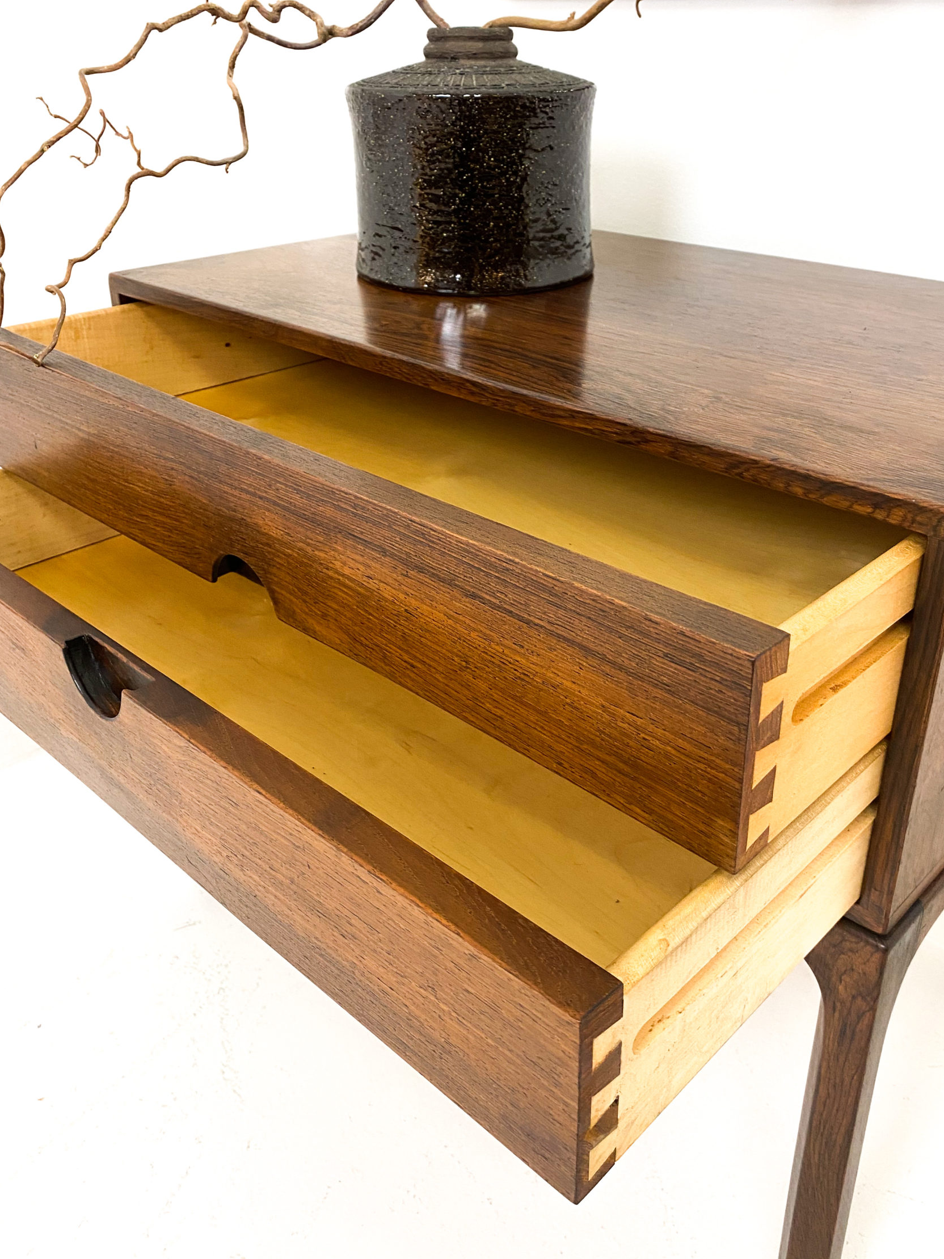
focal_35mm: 30
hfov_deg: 46.7
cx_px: 521
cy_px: 588
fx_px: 1091
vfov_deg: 59.9
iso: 125
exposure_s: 1/50
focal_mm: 4.25
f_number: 1.8
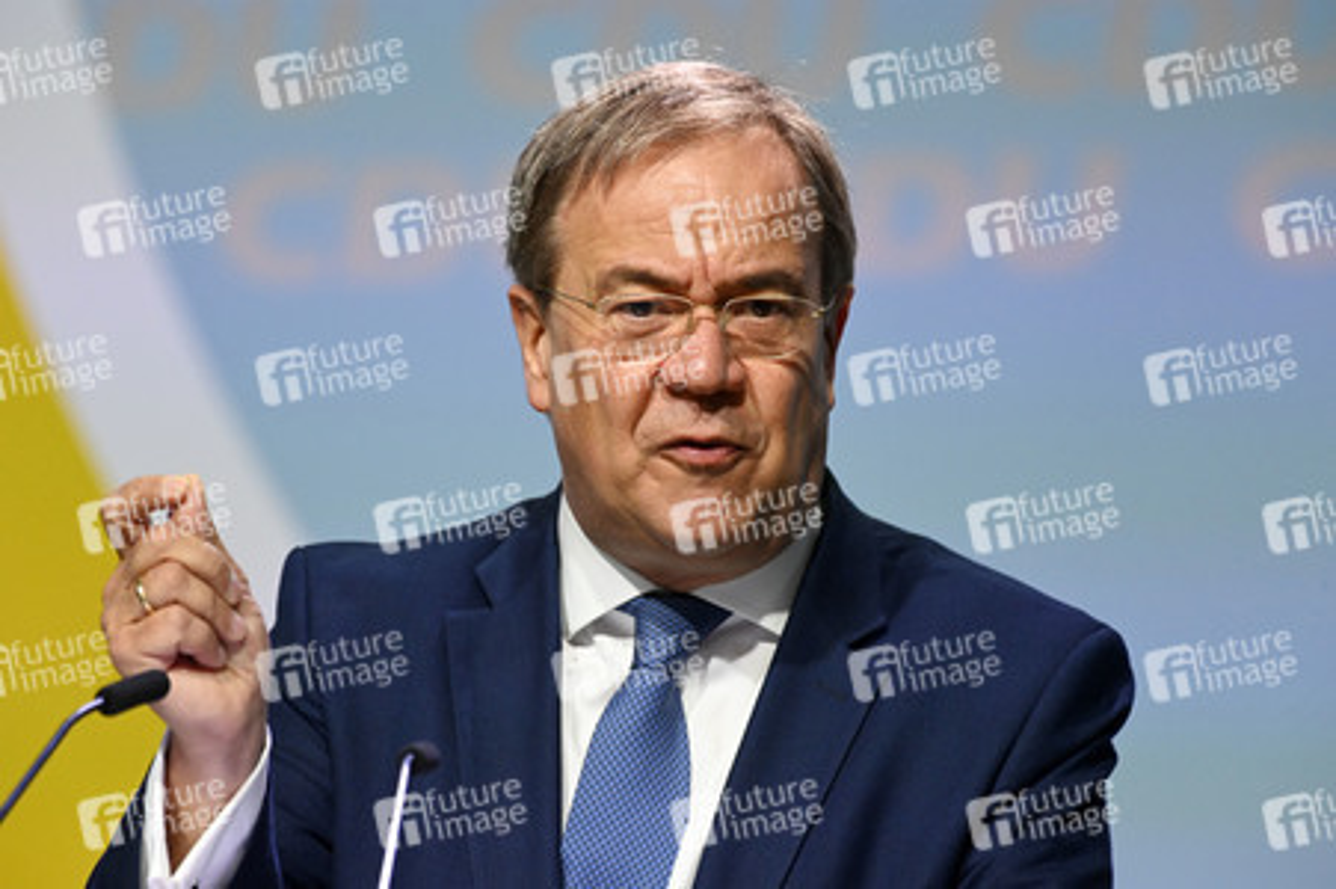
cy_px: 444
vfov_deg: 2.7
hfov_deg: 4.1
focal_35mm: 500
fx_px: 18541
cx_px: 668
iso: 6400
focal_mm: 500
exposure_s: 1/640
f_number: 5.6
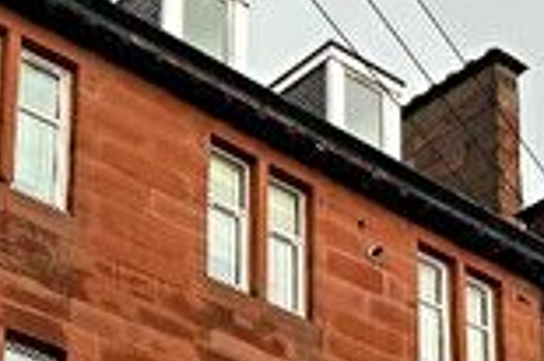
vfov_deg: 11.3
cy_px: 633
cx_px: 407
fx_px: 1706
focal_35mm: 113
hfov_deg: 18.0
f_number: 1.78
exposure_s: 1/392
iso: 80
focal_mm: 6.86
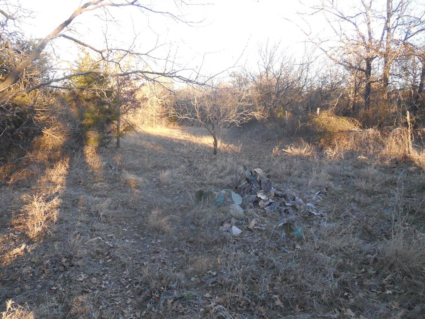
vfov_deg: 54.9
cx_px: 212
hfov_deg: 69.4
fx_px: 307
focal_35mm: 25
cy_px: 160
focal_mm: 4.5
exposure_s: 1/250
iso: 320
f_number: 3.1
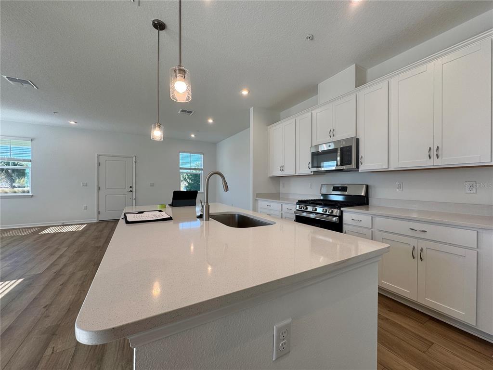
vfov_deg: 85.7
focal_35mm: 14
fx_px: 199
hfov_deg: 102.1
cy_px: 185
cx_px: 246
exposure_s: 1/120
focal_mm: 2.22
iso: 40
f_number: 2.2
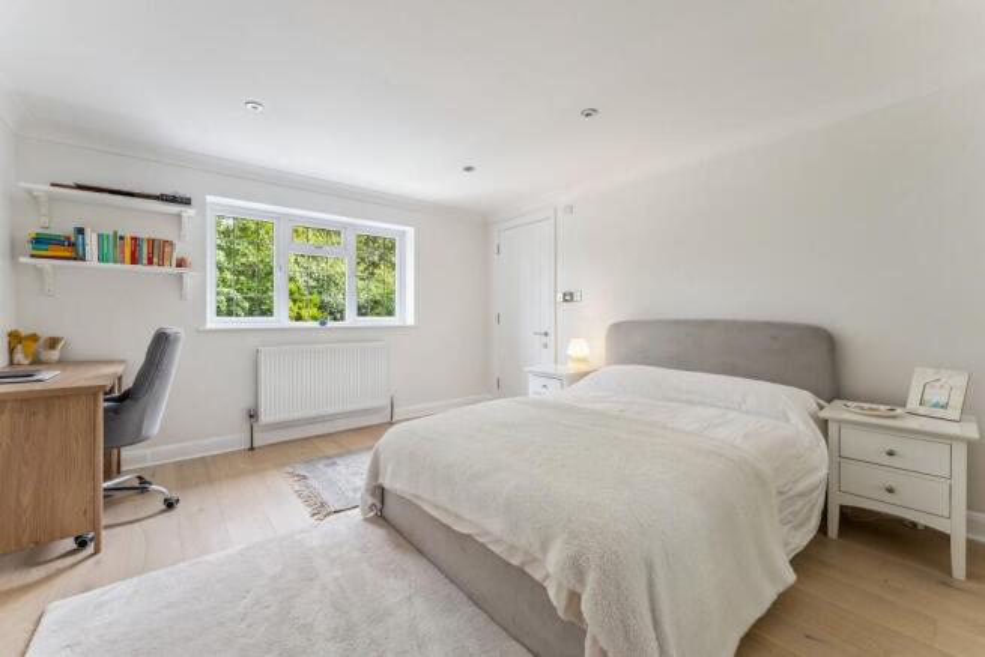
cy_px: 328
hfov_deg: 104.2
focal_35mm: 14
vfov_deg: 81.2
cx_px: 492
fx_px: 383
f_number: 9
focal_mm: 14
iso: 160
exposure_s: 1/4
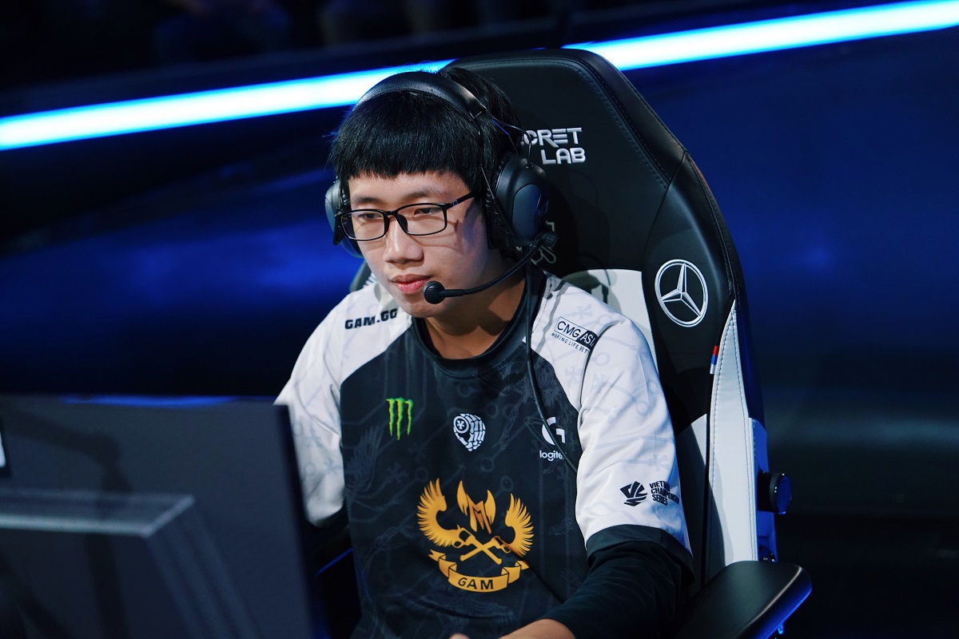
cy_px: 320
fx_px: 1865
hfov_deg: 28.8
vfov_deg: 19.5
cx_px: 480
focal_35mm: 70
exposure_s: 1/200
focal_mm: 70
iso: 3200
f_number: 2.8
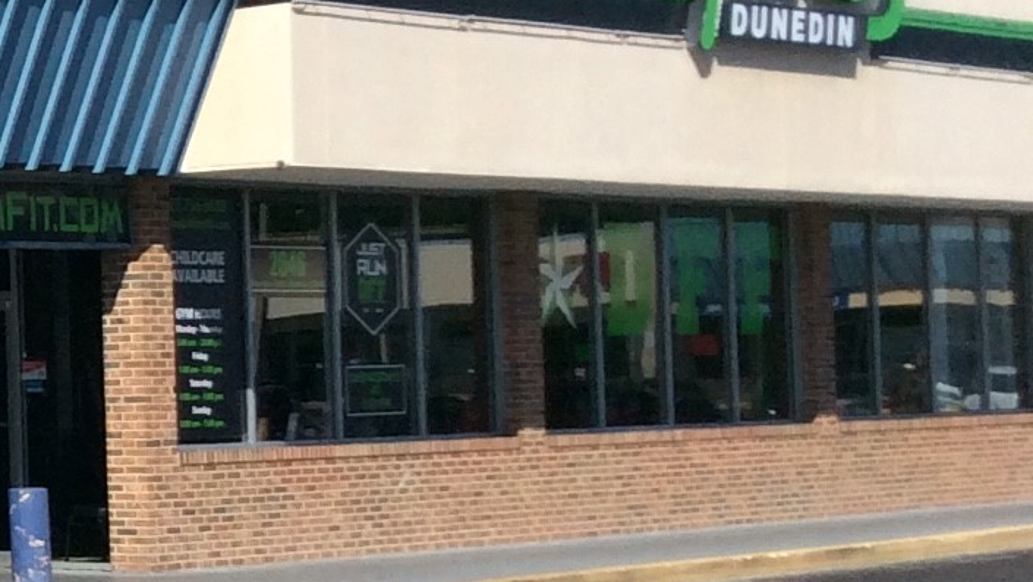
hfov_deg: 14.7
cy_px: 302
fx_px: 3507
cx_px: -819
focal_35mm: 128
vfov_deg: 9.5
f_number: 2.4
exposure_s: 1/2387
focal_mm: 3.3
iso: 32
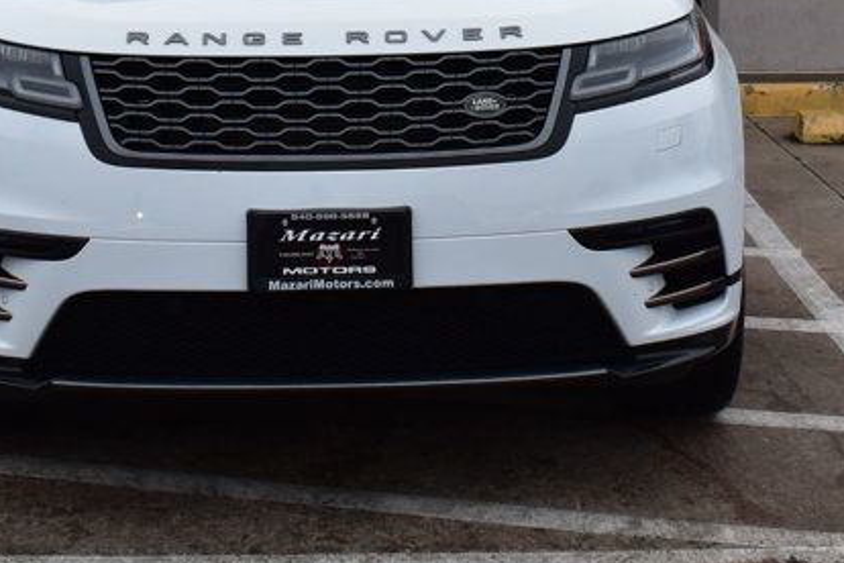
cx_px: 404
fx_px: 2086
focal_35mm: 89
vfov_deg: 14.9
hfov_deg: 22.9
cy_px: -108
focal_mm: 24
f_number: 9
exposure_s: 1/100
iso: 400
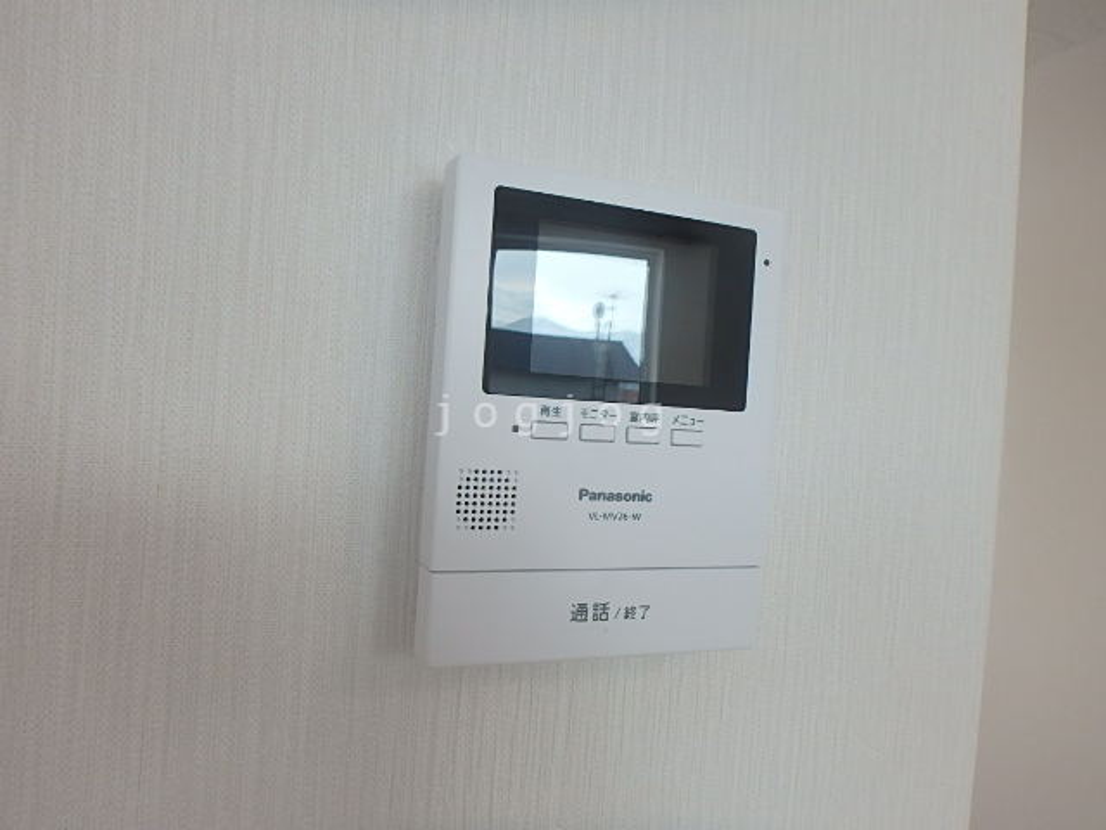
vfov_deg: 63.4
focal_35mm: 21
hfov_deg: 79.0
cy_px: 415
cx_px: 553
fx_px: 671
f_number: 3.5
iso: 125
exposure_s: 1/60
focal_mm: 3.7
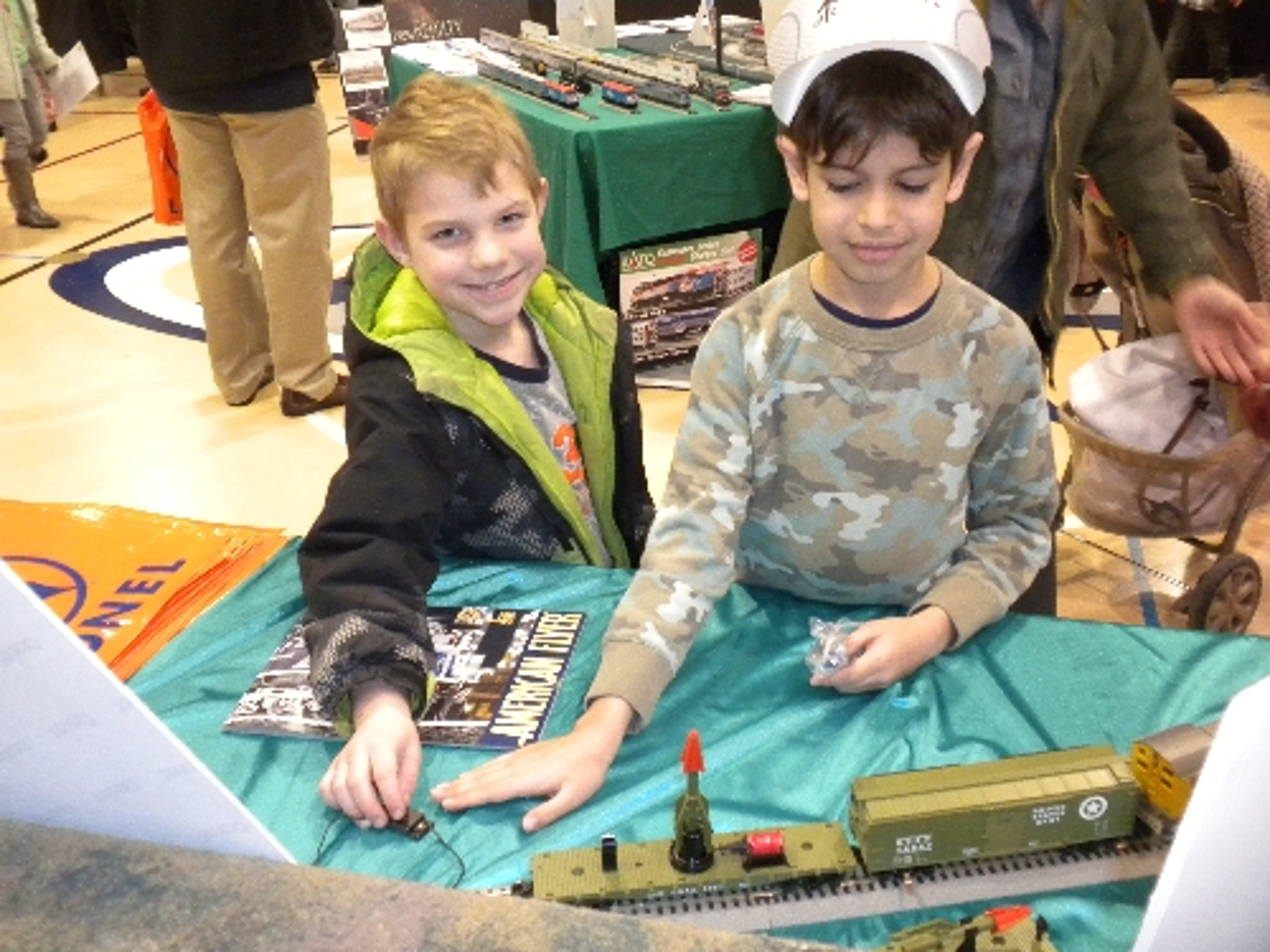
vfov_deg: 38.7
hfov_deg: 50.1
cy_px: 476
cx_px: 635
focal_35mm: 37
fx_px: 1357
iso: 400
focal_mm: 6.6
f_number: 3.5
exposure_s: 1/36.7
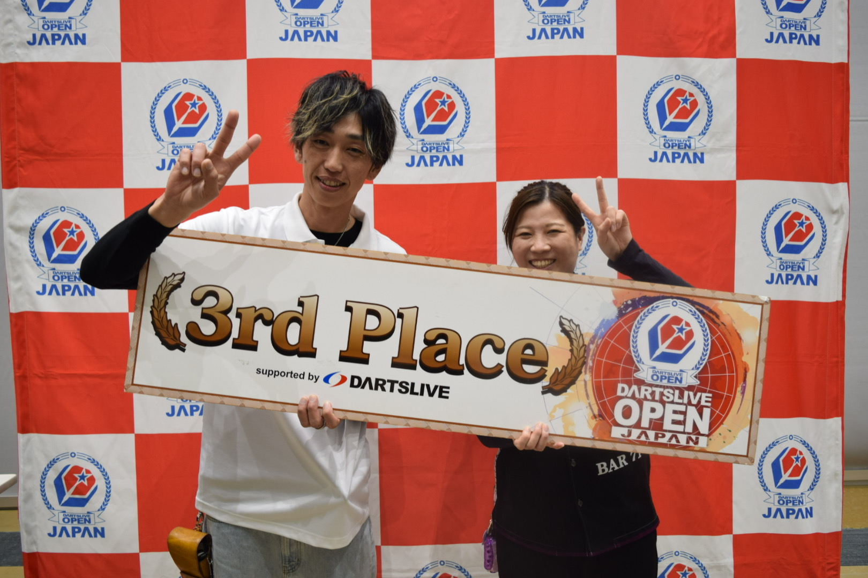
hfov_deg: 59.5
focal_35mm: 32
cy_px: 289
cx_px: 434
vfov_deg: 41.7
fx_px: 759
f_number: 5
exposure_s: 1/60
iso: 500
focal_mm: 21
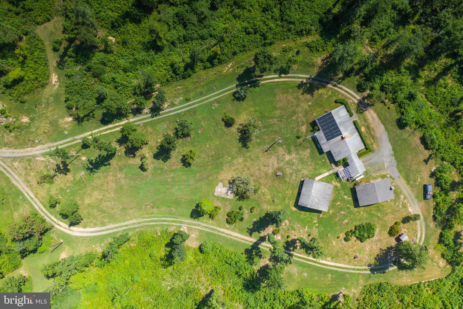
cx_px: 232
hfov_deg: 65.5
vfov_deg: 46.4
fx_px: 360
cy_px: 154
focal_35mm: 28
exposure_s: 1/640
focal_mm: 10.26
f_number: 4
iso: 100
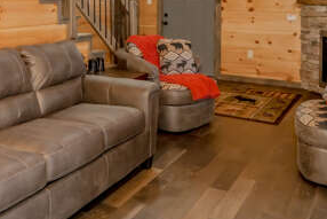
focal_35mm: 43
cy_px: -2
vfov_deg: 29.1
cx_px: 72
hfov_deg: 43.6
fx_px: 391
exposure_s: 1/160
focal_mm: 16
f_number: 8
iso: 1600
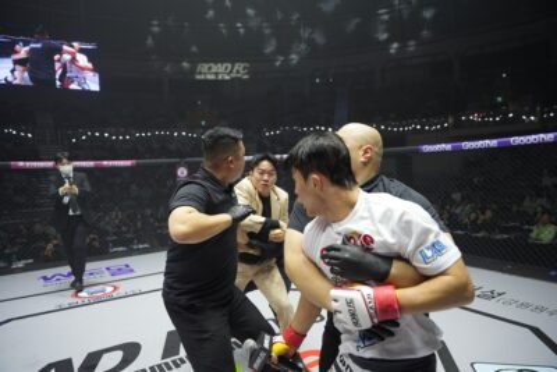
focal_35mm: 34
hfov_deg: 55.6
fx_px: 528
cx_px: 278
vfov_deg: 38.8
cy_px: 186
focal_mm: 34.1
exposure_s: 1/1000
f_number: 3.2
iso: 640
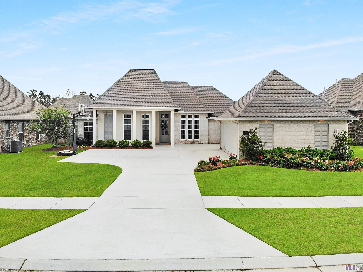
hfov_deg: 71.6
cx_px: 182
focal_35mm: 24
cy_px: 136
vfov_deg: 56.8
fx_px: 252
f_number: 2.8
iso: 103
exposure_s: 1/1409
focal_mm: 4.5
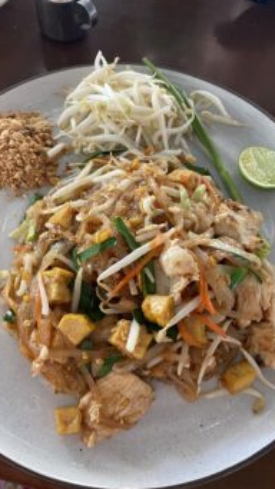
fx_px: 376
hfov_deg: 40.1
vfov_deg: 66.1
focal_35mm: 29
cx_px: 127
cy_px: 242
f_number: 1.8
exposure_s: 1/59
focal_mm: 4.25
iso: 400
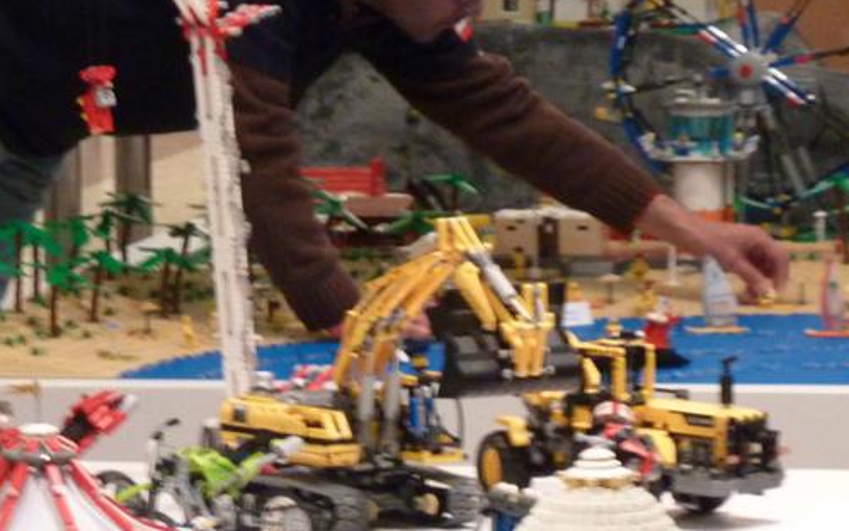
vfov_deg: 4.1
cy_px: 289
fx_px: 7405
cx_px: 271
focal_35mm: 320
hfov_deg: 6.6
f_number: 4.5
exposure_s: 1/13
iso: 400
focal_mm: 24.1
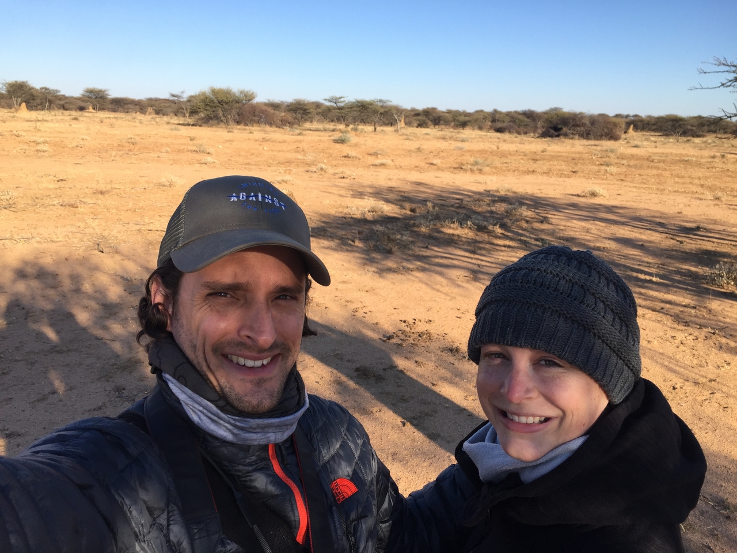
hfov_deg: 61.7
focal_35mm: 29
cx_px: 368
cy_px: 276
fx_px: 617
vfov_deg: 48.2
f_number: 2.2
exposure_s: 1/791
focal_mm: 4.15
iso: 32
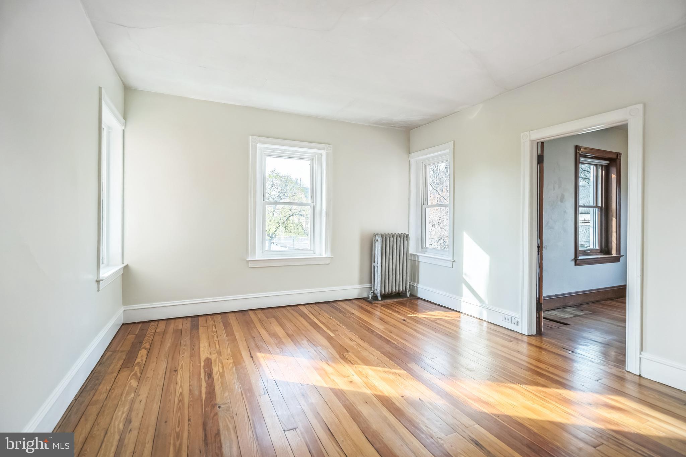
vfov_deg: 73.7
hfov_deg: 96.7
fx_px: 305
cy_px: 228
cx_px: 343
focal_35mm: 16
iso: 100
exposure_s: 1/60
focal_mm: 16
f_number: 4
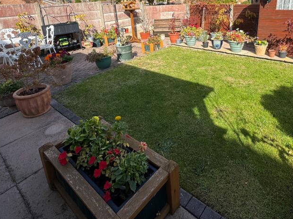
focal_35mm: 23
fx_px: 195
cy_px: 48
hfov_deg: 73.2
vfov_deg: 55.3
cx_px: 174
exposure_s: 1/1094
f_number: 2.2
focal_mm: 2.22
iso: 40
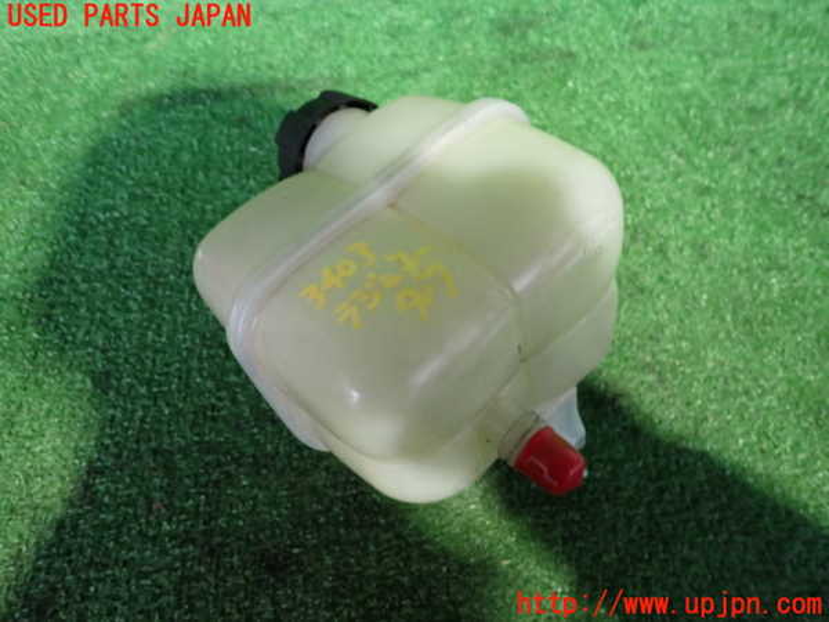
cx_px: 414
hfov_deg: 69.4
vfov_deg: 54.9
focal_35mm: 25
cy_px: 311
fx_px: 599
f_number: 2
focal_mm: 4.5
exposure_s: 1/30
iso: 640
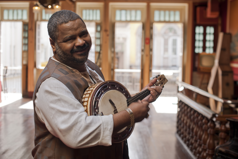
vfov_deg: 27.0
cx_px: 119
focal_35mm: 50
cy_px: 80
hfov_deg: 39.6
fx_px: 331
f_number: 3.5
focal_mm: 50
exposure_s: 1/60
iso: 100
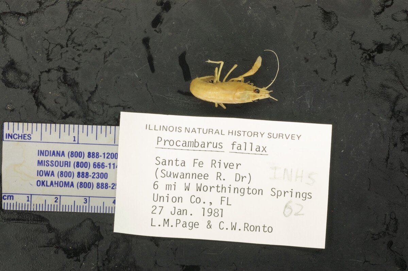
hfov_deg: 22.6
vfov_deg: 15.2
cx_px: 204
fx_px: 1019
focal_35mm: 90
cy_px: 136
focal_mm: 60
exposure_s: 1/1.3
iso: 500
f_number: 36
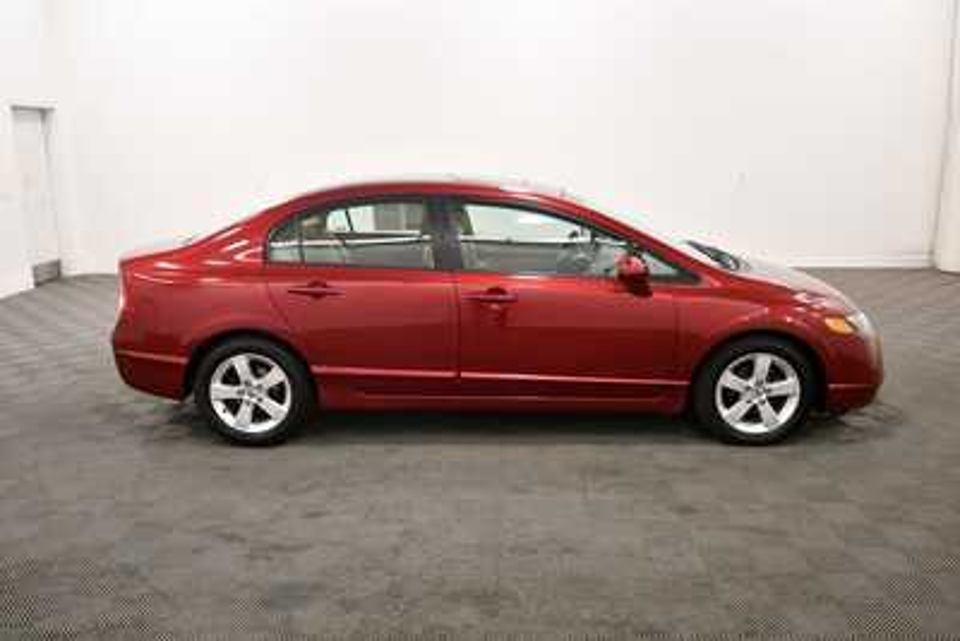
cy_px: 320
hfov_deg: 61.9
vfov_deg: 43.6
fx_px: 800
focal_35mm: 30
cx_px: 480
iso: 1000
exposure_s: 1/125
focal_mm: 20
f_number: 5.6
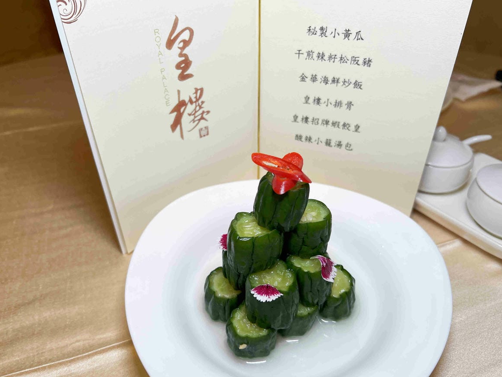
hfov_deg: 65.3
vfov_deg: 51.4
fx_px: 392
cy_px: 190
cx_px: 252
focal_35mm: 27
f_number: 1.5
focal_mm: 5.7
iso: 40
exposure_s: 1/168
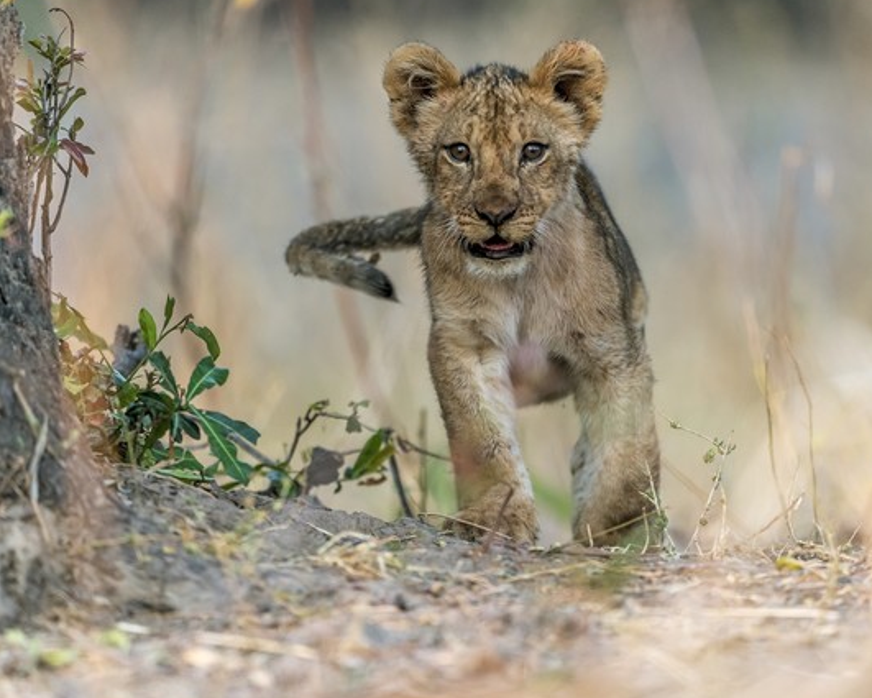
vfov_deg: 2.3
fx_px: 17114
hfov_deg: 2.9
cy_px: 367
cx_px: 483
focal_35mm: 663
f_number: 4
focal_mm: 500
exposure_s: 1/400
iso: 800
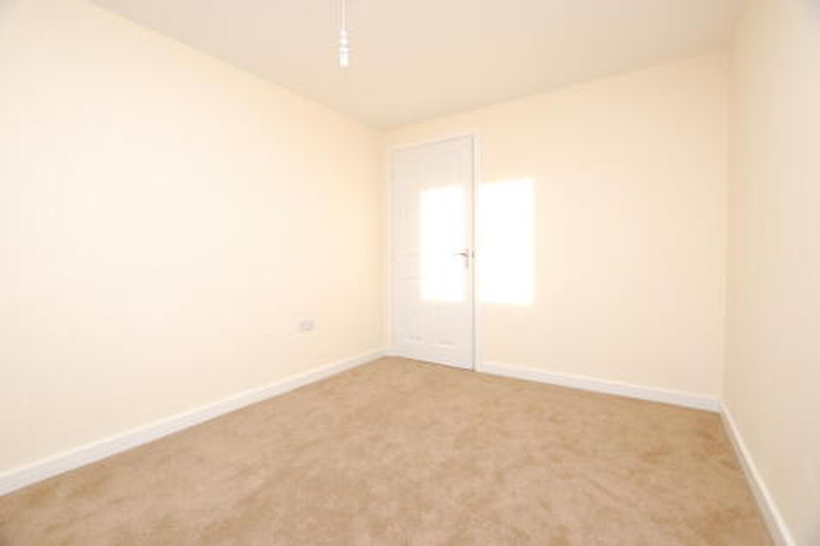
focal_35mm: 15
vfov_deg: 77.3
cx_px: 410
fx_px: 342
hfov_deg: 100.4
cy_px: 273
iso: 100
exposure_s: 1/100
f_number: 5
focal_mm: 10
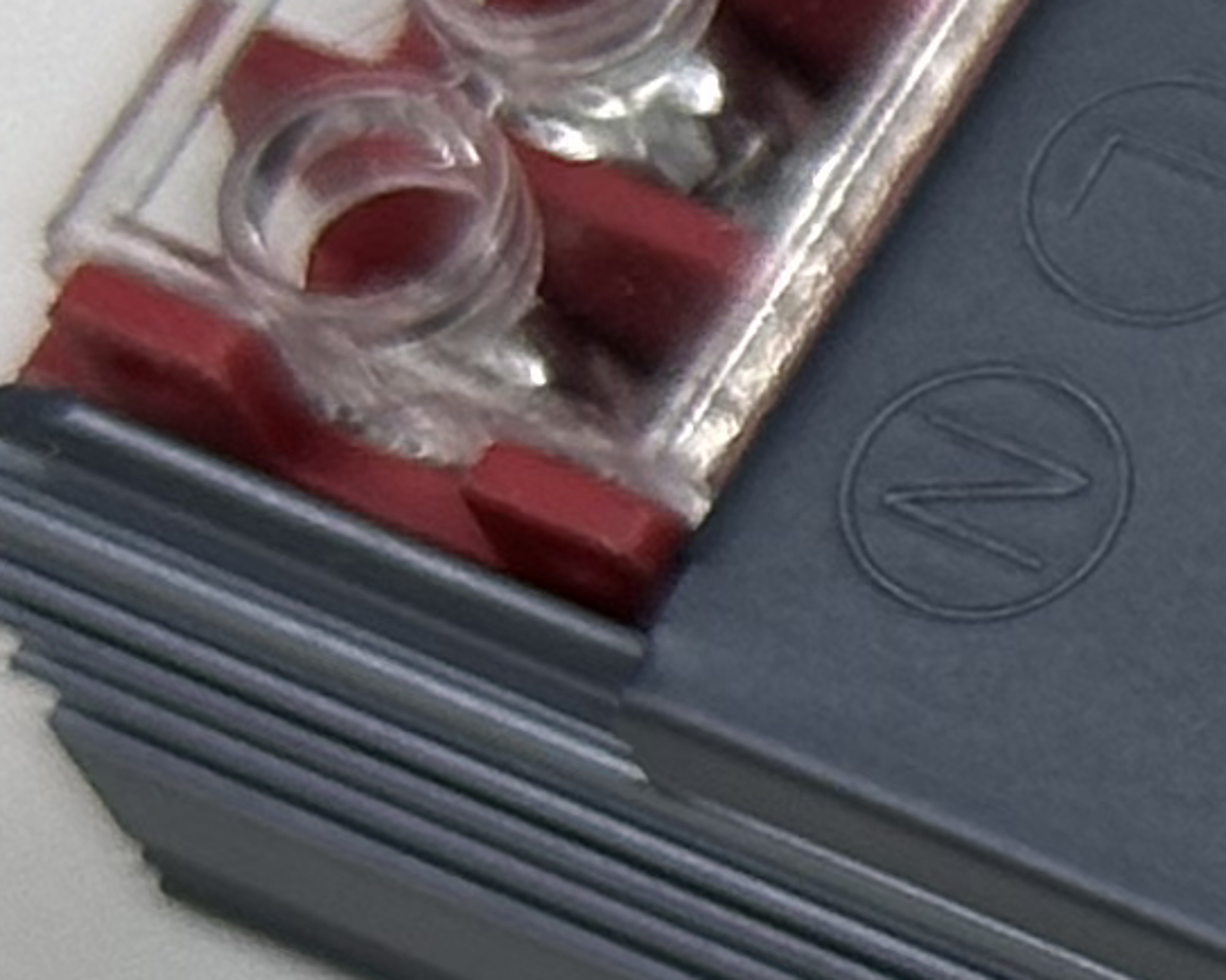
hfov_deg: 5.1
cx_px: 4195
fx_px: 12623
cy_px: 1615
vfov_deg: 4.4
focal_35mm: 348
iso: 64
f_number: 1.78
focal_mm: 6.86
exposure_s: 1/311
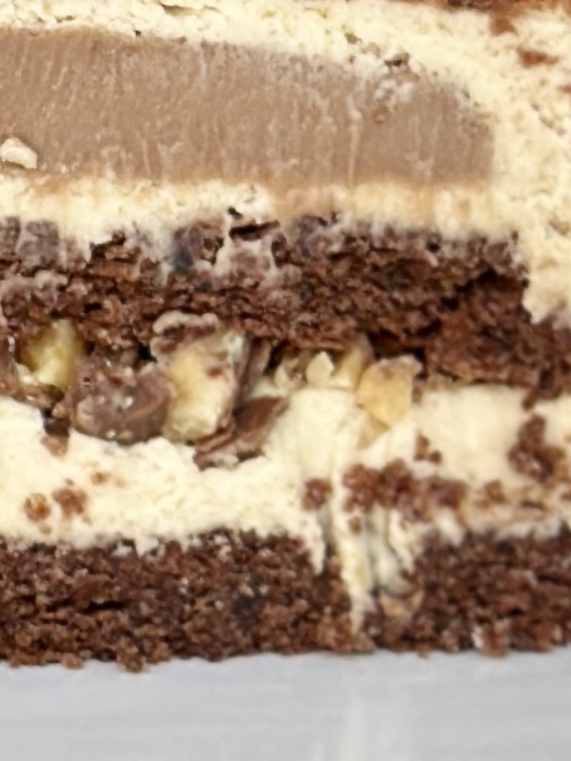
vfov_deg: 6.1
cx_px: -790
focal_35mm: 320
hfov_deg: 4.5
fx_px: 7035
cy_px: -392
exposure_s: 1/108
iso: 125
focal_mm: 6.86
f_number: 1.78
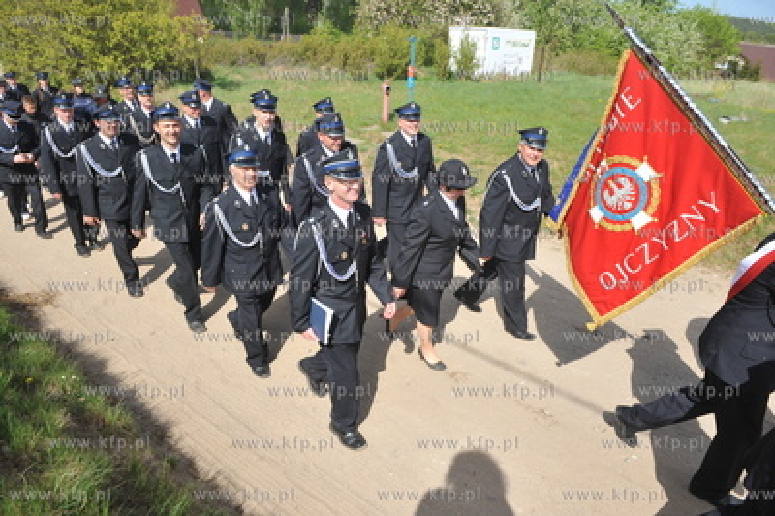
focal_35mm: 24
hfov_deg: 73.8
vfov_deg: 53.1
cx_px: 388
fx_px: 516
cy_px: 258
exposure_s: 1/1000
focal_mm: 24
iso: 400
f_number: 8
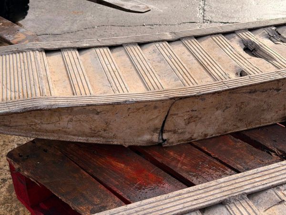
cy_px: 108
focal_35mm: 48
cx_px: 143
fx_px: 397
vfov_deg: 30.3
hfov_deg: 39.7
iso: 64
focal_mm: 6.76
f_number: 1.78
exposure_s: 1/2208
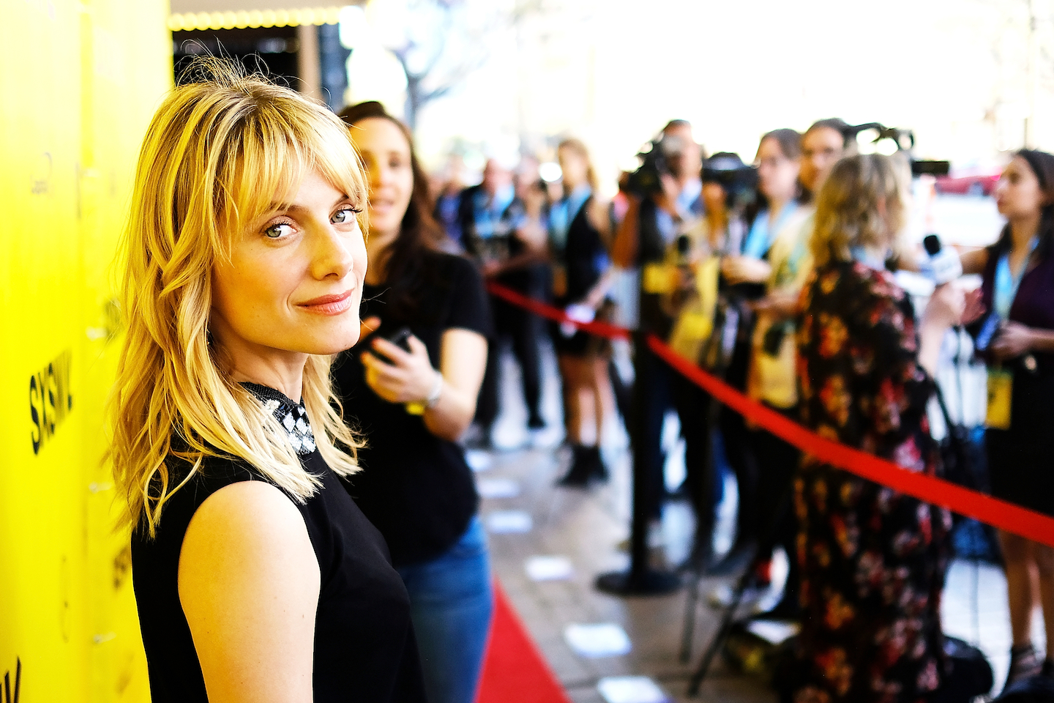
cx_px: 527
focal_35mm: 35
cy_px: 352
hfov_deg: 54.4
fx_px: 1025
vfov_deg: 37.9
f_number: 1.4
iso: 500
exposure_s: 1/2000
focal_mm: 23
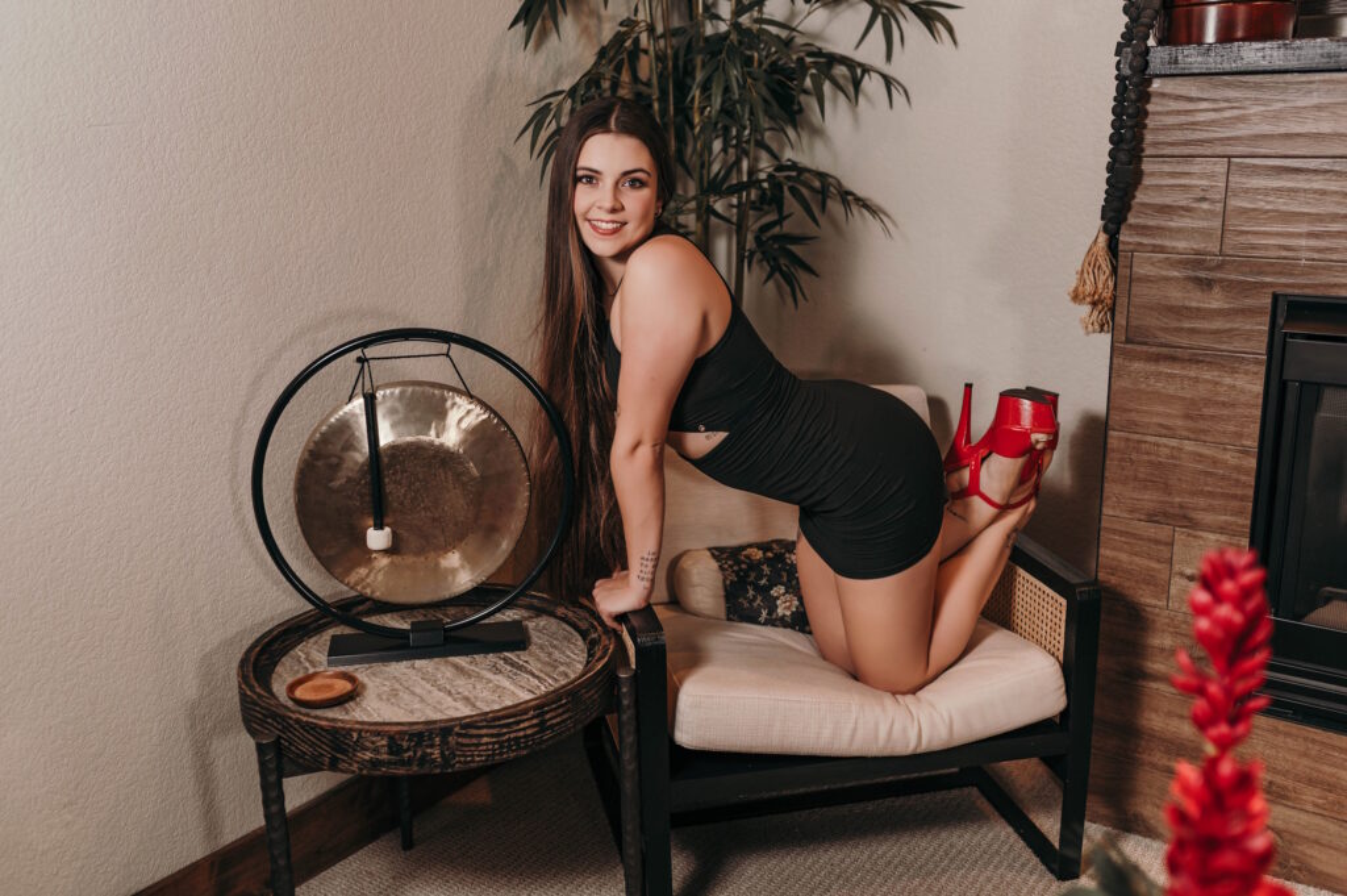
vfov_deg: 37.8
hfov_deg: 54.5
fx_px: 1308
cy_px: 448
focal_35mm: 35
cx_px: 674
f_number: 2.2
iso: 200
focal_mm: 35
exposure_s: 1/160
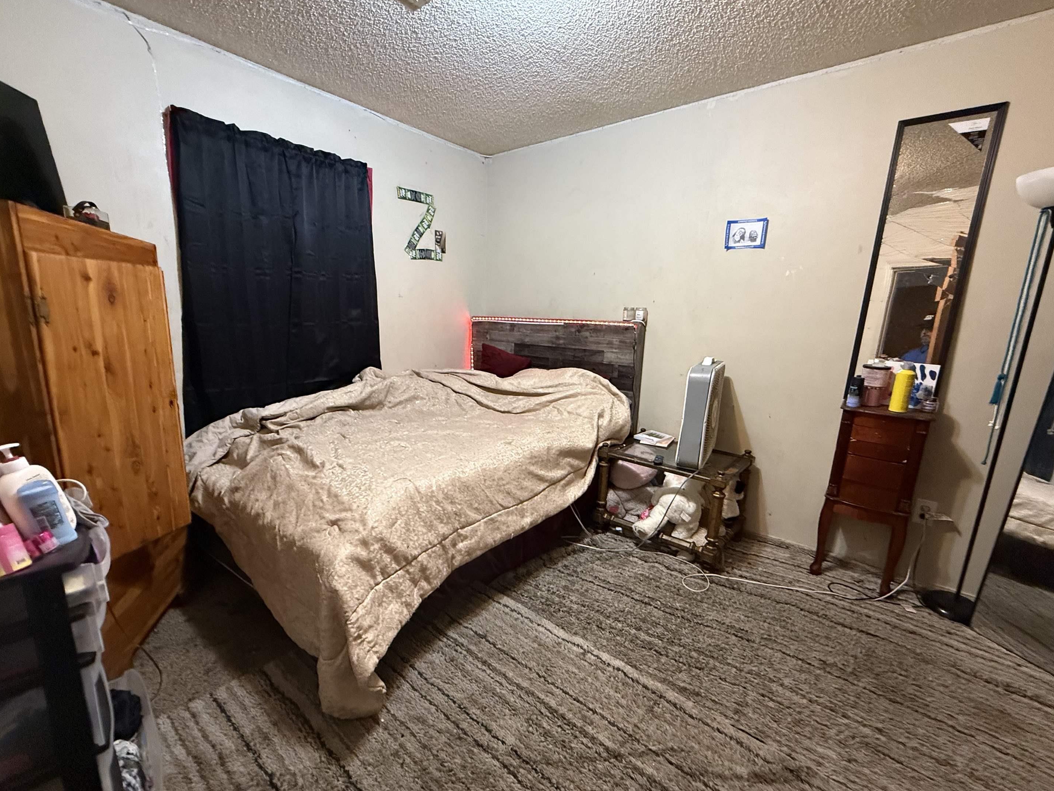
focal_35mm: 15
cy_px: 409
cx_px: 521
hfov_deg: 98.2
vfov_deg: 81.7
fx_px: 457
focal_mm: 2.22
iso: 800
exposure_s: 1/60
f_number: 2.2
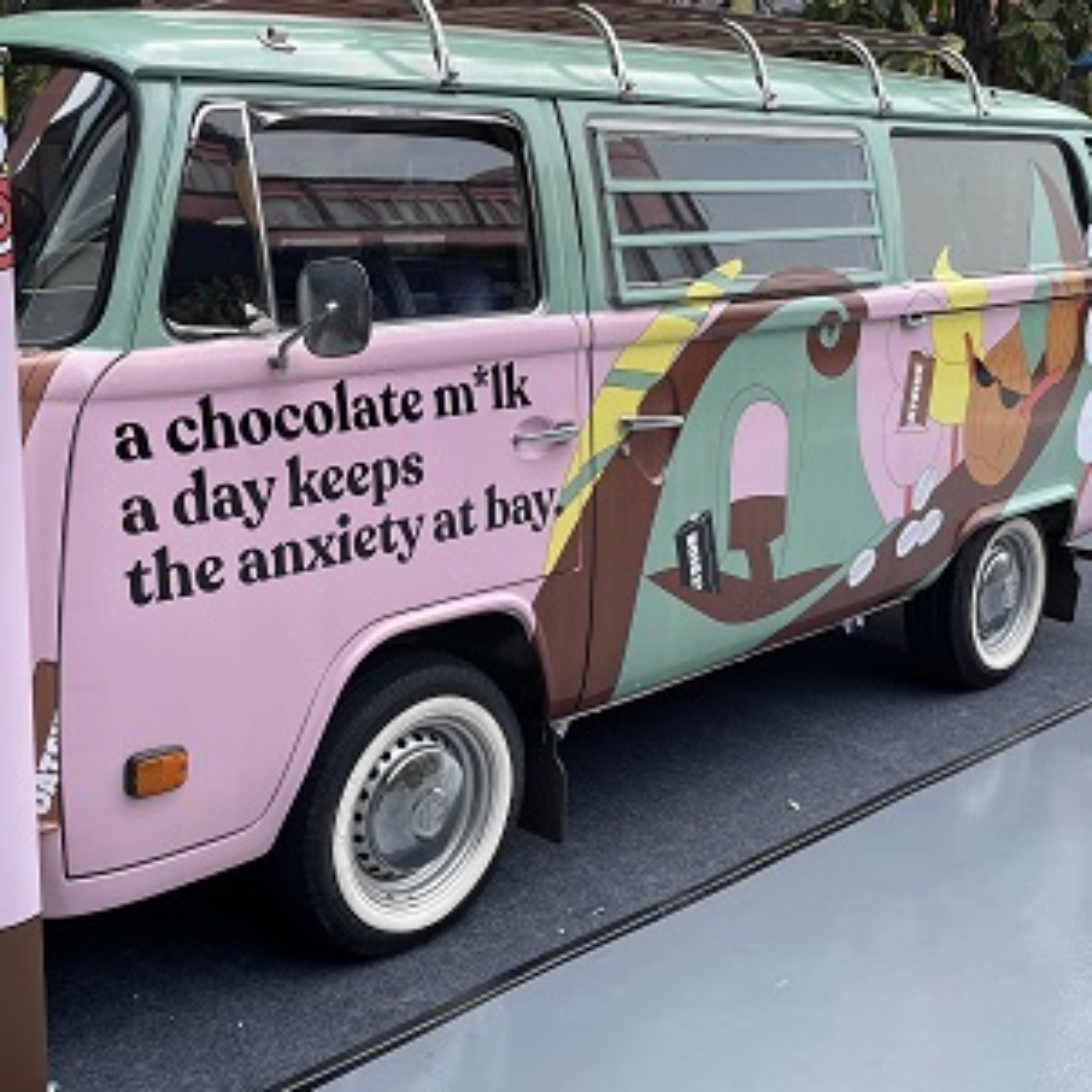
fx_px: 1392
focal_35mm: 39
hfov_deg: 42.4
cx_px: 391
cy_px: 477
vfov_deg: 42.8
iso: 32
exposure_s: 1/994
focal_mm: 5.1
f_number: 1.6
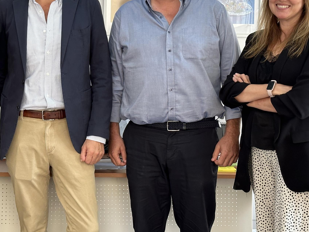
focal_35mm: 74
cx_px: 114
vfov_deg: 19.8
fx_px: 660
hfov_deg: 26.2
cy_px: 61
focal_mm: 6.86
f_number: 1.78
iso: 100
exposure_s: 1/100
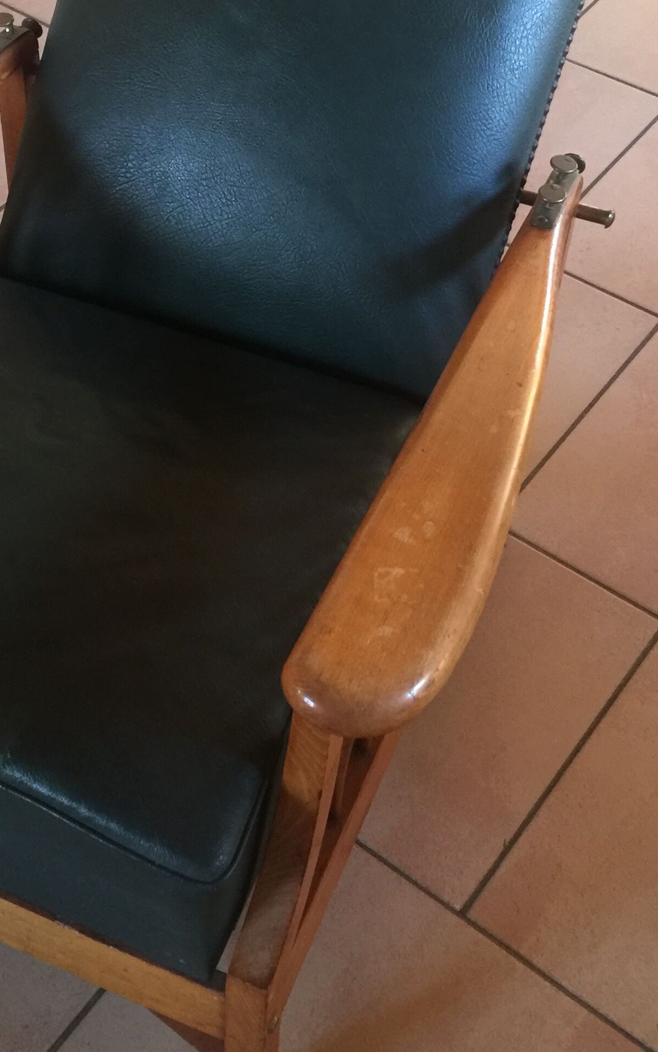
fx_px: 1492
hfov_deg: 24.6
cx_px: 164
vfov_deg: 38.6
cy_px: 378
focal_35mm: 52
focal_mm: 4.15
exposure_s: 1/8
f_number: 2.2
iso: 125
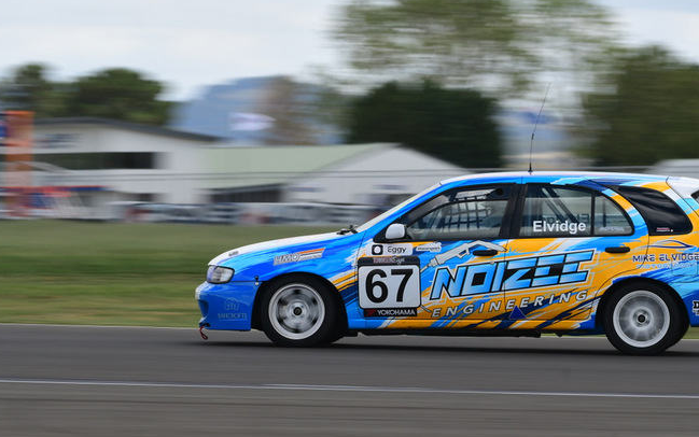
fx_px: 7184
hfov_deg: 5.6
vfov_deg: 3.5
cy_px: 179
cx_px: 407
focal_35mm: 377
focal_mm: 200
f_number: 10
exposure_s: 1/160
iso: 125
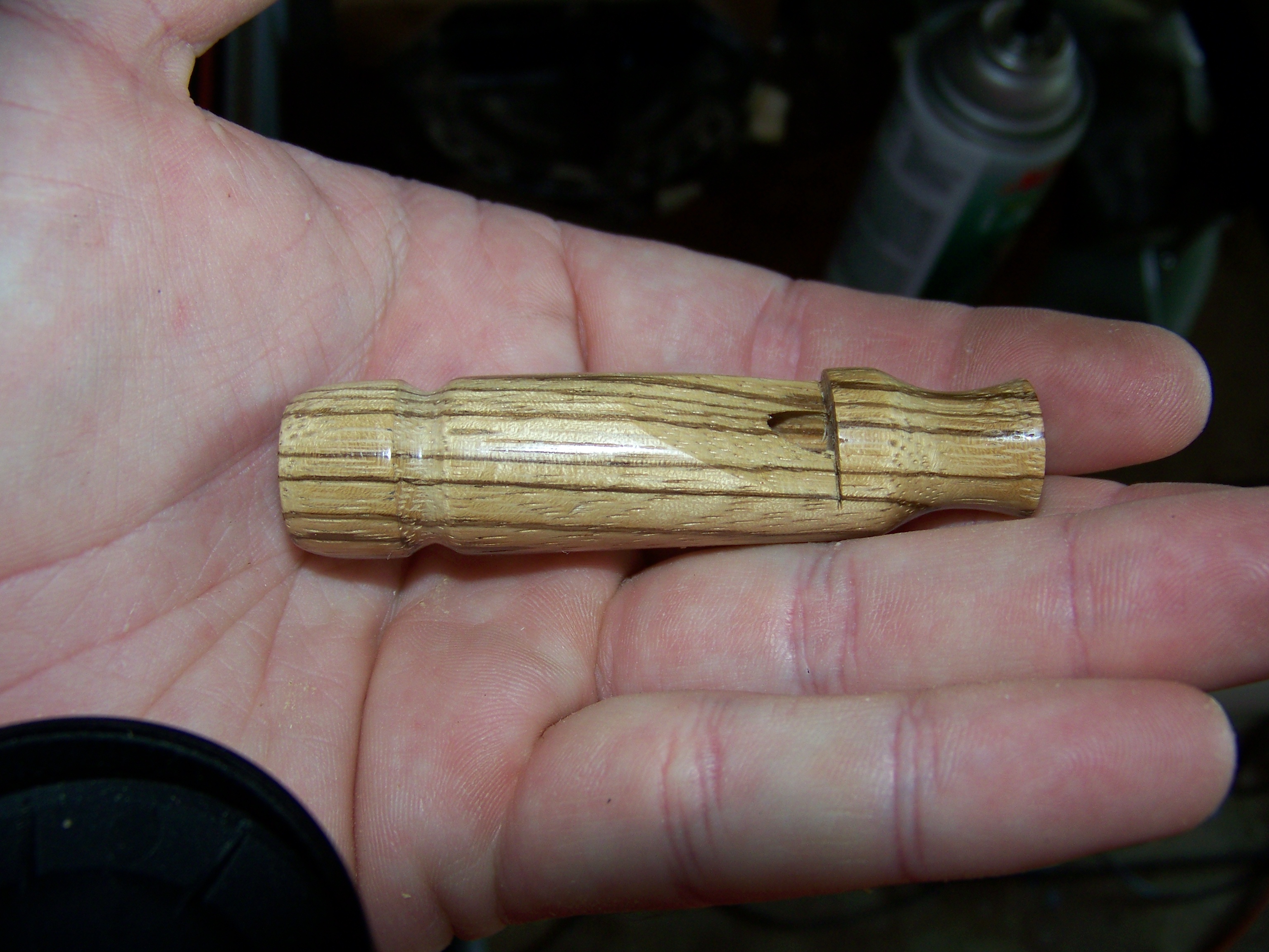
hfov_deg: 51.4
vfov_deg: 39.7
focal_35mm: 36
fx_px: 1320
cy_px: 476
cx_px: 634
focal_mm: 5.85
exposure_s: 1/30
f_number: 2.8
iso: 64
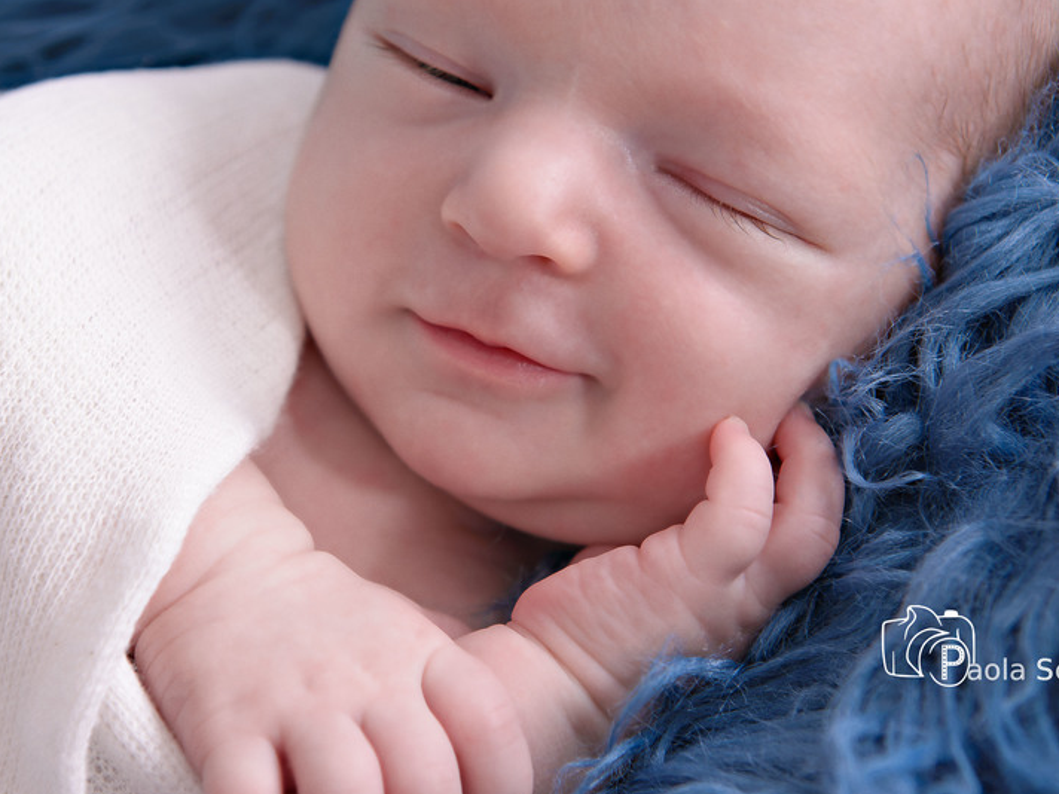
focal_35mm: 107
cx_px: 448
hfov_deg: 18.4
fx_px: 3273
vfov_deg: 13.8
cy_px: 282
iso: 100
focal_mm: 66
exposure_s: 1/160
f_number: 5.6
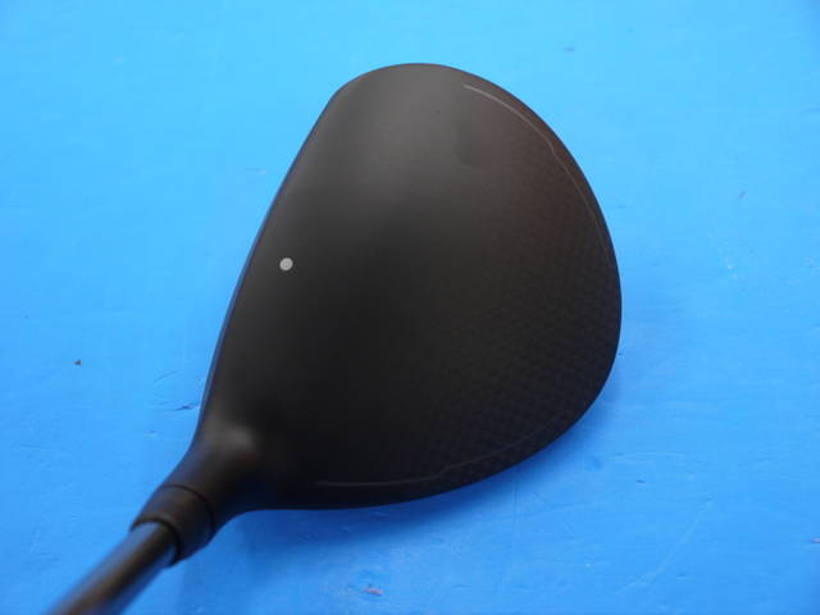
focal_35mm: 52
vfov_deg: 28.0
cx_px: 410
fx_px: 1232
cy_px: 308
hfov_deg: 36.8
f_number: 4.7
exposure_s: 1/60
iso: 320
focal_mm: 26
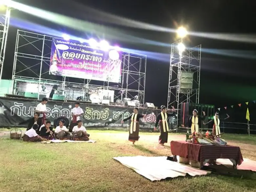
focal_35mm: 28
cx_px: 128
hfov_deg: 63.4
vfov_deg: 49.7
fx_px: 207
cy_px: 96
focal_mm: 3.99
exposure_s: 1/4
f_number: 1.8
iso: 125
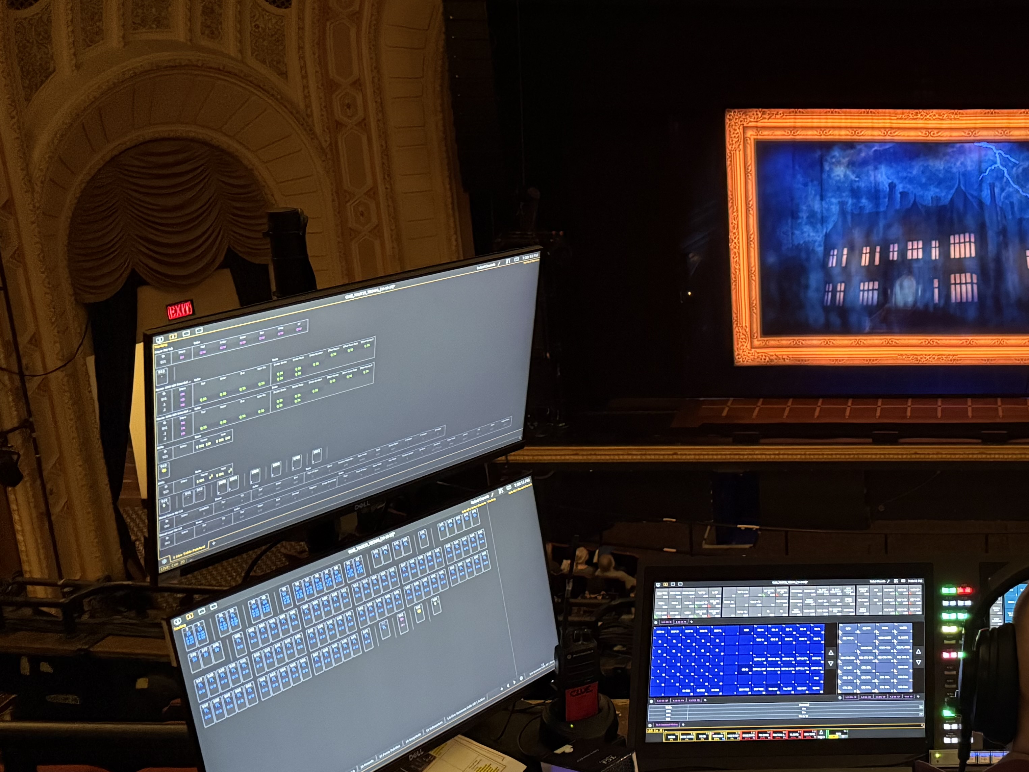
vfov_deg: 32.2
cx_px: 943
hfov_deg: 38.9
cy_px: 361
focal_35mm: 45
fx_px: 1338
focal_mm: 6.76
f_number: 1.78
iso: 1000
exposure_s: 1/36
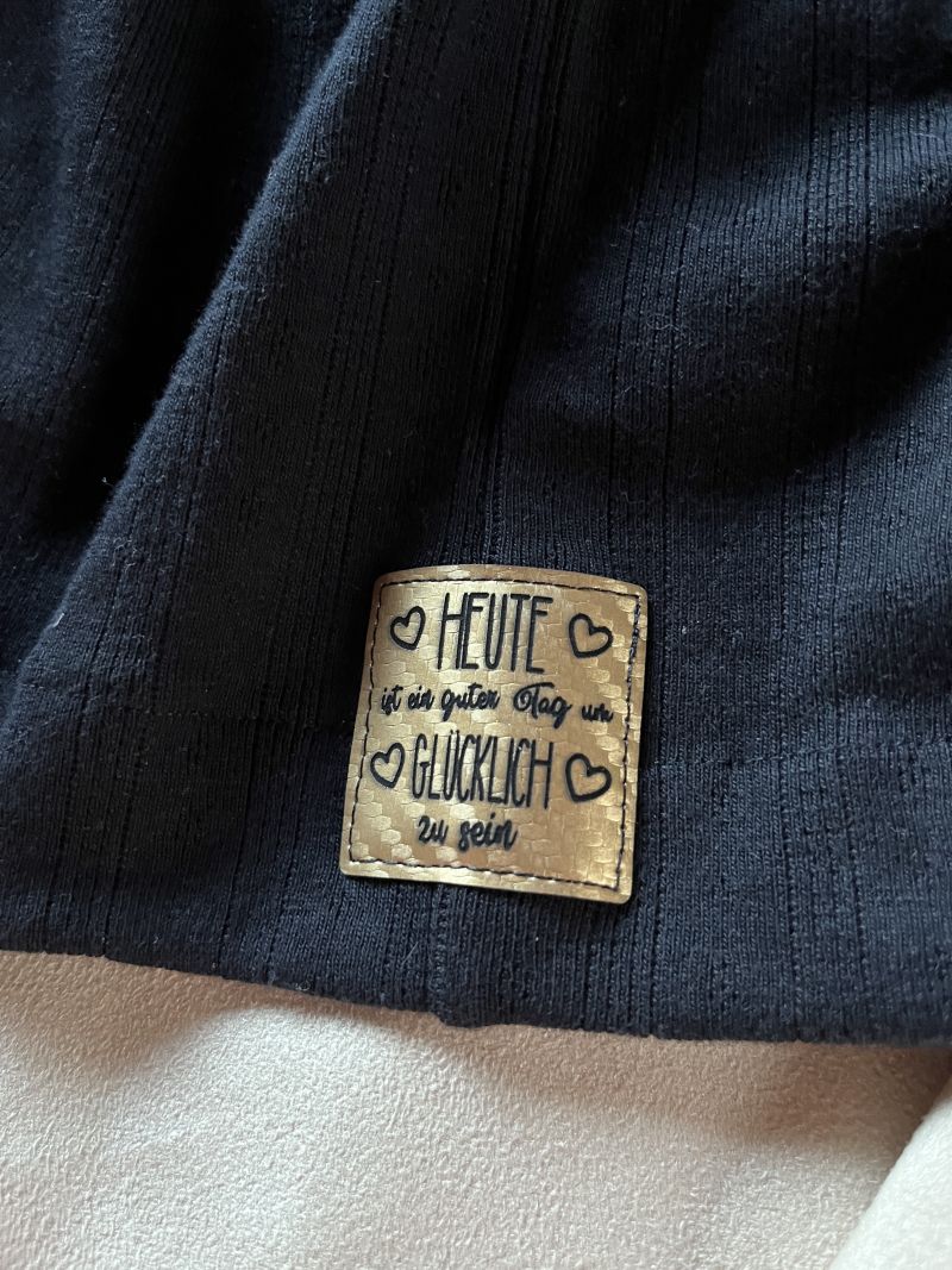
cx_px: 476
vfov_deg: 67.3
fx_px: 954
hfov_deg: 53.1
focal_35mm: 26
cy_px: 635
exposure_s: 1/30
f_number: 1.6
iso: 640
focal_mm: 5.1
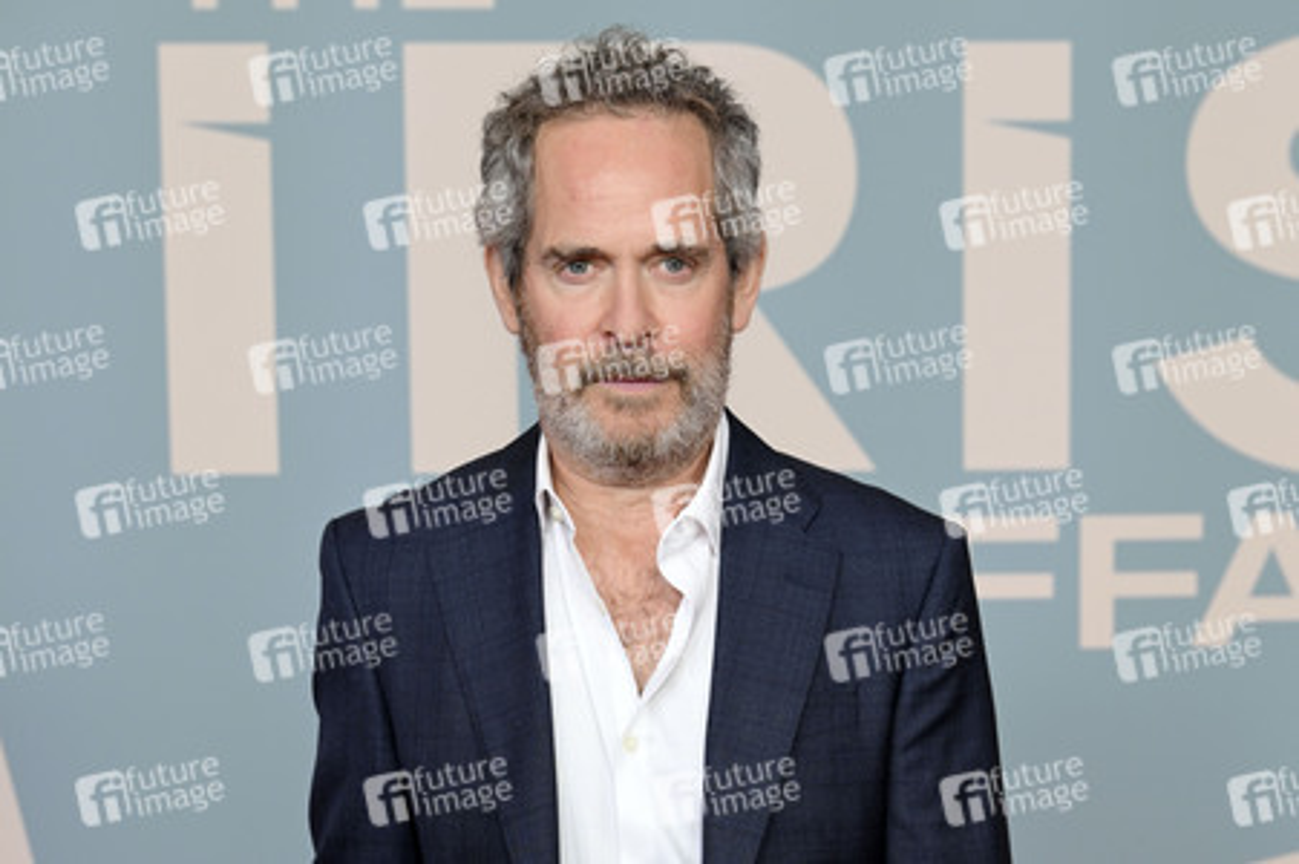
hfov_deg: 27.0
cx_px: 650
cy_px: 432
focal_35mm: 75
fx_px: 2704
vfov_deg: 18.2
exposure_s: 1/125
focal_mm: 75
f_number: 6.3
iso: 640
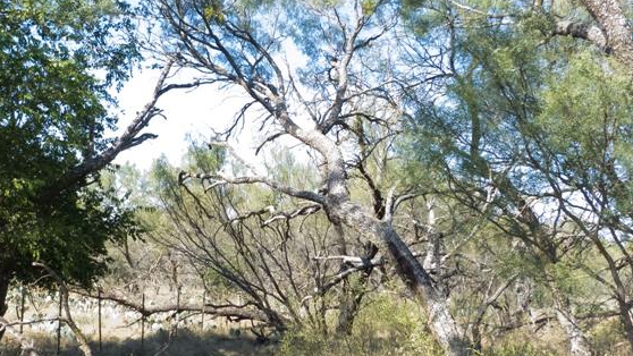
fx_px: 839
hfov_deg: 41.2
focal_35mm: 50
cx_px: 269
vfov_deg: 24.0
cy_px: 178
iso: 100
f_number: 4
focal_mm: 4.5
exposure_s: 1/125
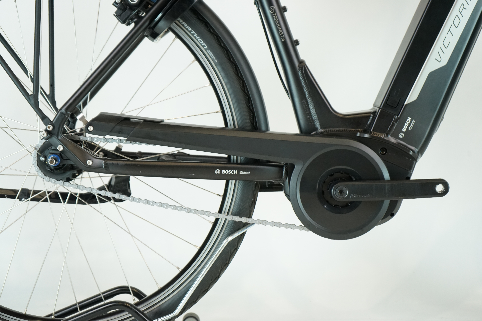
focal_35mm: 70
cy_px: 160
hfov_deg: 28.8
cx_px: 241
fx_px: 937
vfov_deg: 19.5
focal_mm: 70
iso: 2000
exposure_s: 1/200
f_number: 6.3
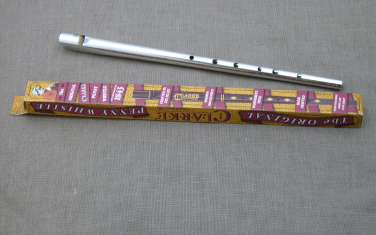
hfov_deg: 24.9
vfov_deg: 15.7
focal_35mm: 83
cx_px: 188
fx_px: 850
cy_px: 105
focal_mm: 15.93
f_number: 4.1
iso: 50
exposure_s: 1/3
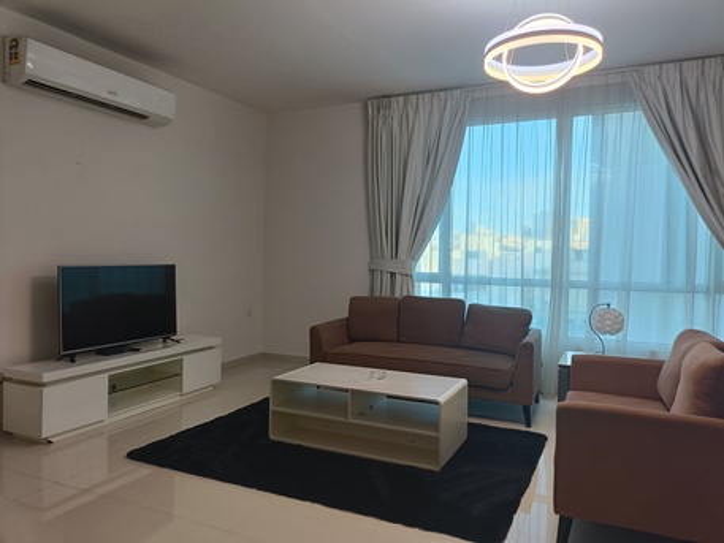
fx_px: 523
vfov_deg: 54.9
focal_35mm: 25
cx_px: 362
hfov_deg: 69.4
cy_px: 272
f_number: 1.7
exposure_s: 1/50
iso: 470
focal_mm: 4.7
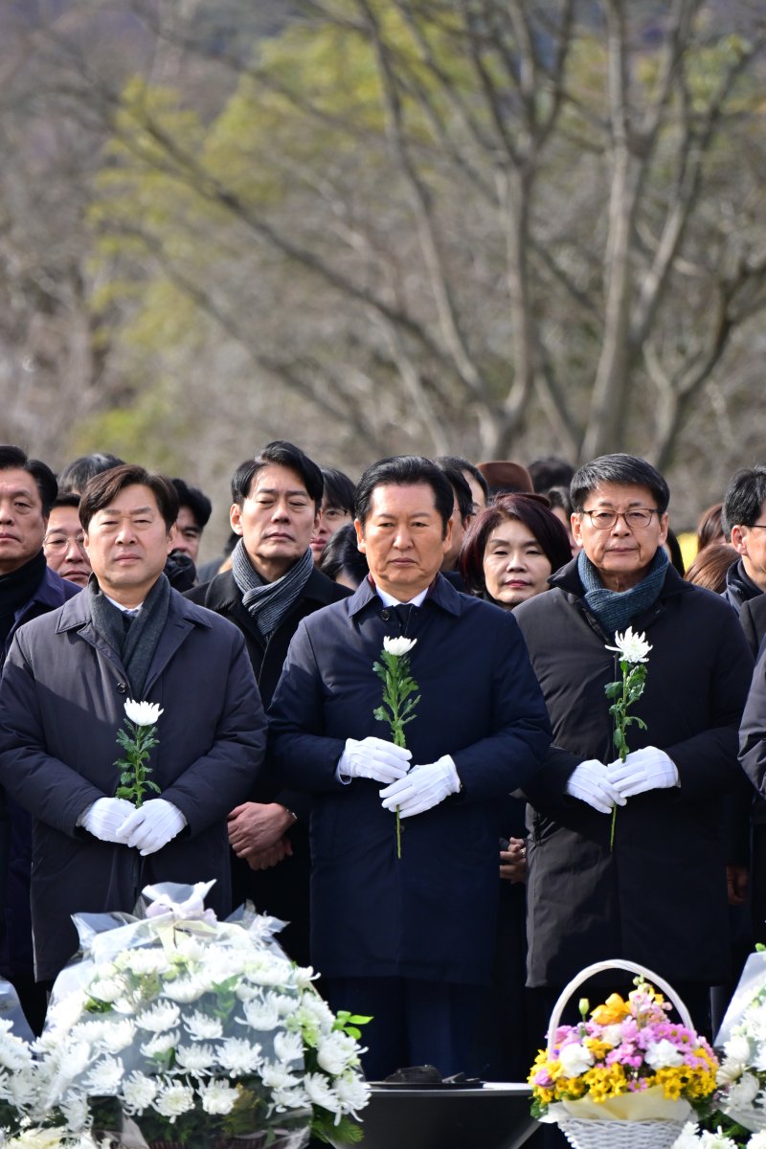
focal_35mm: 600
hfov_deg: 2.3
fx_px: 19149
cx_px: 383
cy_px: 574
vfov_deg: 3.4
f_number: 8
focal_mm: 400
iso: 500
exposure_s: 1/500
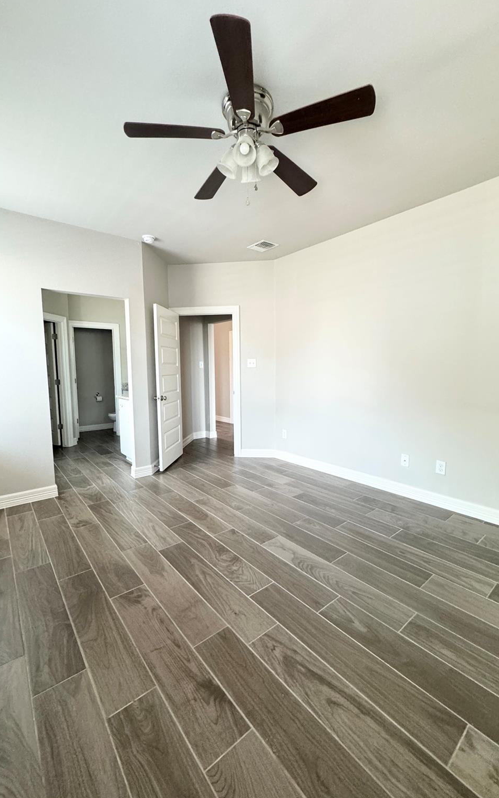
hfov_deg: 74.8
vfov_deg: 101.5
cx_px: 238
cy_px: 399
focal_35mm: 15
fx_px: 326
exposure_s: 1/60
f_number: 2.2
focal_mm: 2.22
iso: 400
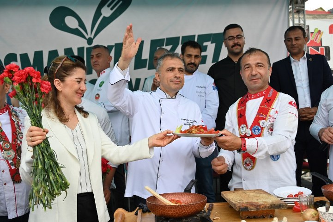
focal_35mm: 40
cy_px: 111
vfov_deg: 33.4
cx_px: 166
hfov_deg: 48.5
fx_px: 370
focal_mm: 40
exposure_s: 1/500
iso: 250
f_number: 5
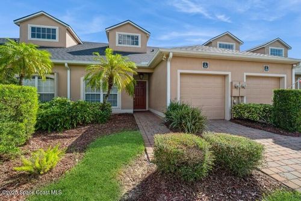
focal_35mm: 15
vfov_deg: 77.3
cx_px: 150
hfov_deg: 100.4
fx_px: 125
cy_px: 100
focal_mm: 15
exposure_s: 1/200
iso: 200
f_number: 8
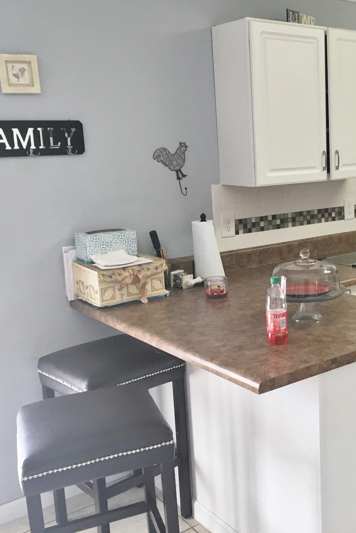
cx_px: 313
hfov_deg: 31.3
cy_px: 262
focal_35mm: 41
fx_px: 608
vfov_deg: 47.4
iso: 40
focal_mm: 4.15
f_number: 2.2
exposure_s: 1/30
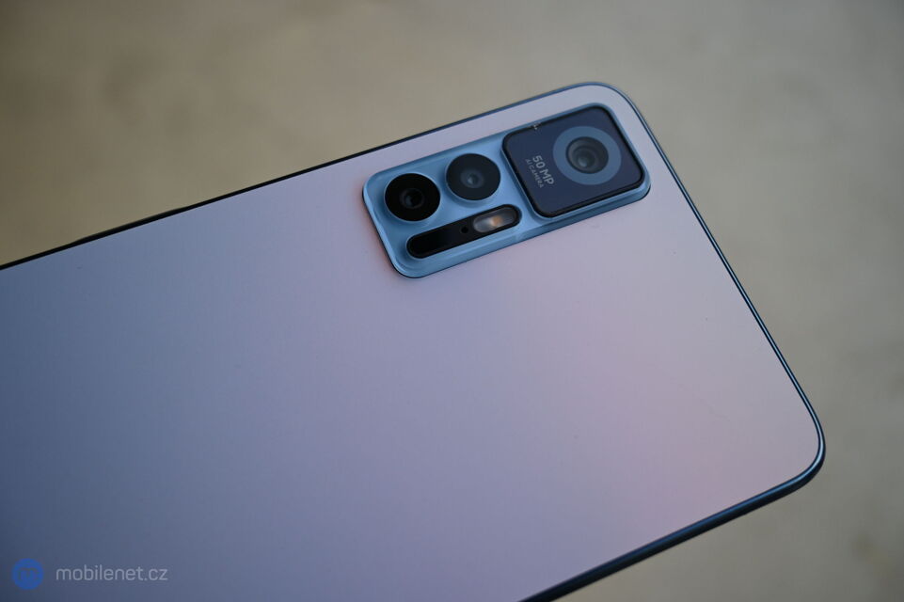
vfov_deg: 38.3
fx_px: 866
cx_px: 452
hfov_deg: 55.1
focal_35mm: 34
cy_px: 301
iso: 200
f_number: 4.2
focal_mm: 23
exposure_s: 1/250
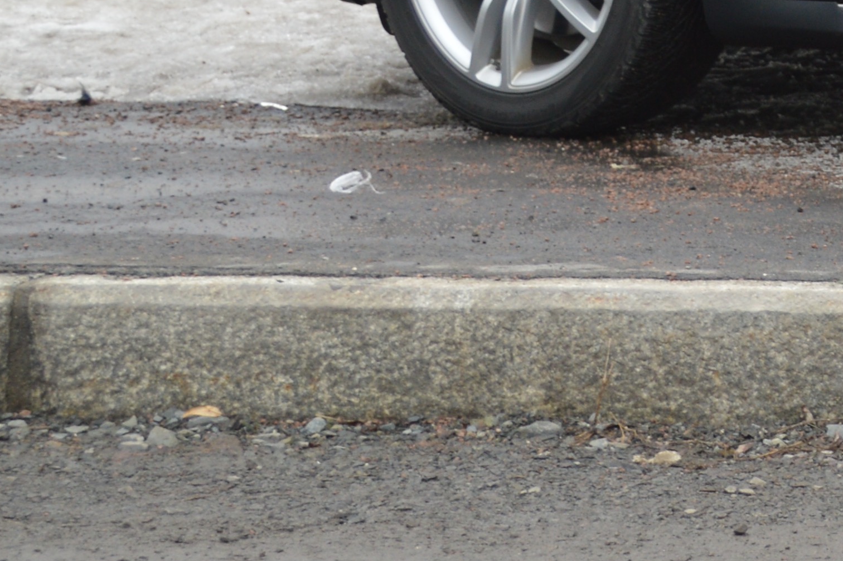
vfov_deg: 7.0
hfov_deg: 10.1
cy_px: -471
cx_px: 1610
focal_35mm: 191
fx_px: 4468
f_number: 5.6
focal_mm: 32
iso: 180
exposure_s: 1/125
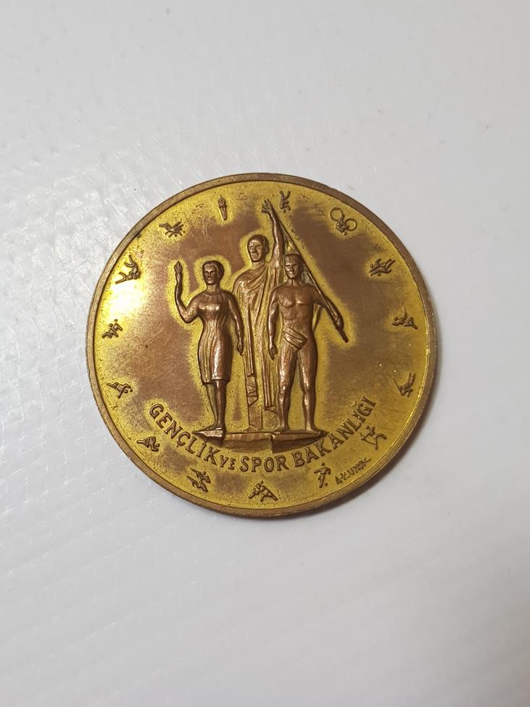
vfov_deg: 67.3
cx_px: 265
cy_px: 354
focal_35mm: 26
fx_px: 531
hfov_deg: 53.1
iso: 50
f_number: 1.7
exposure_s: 1/100
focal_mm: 4.3
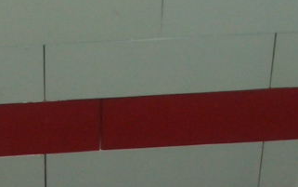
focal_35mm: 185
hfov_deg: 11.1
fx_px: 1503
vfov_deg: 6.9
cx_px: -62
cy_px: 345
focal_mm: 5.8
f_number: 4.3
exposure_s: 1/60
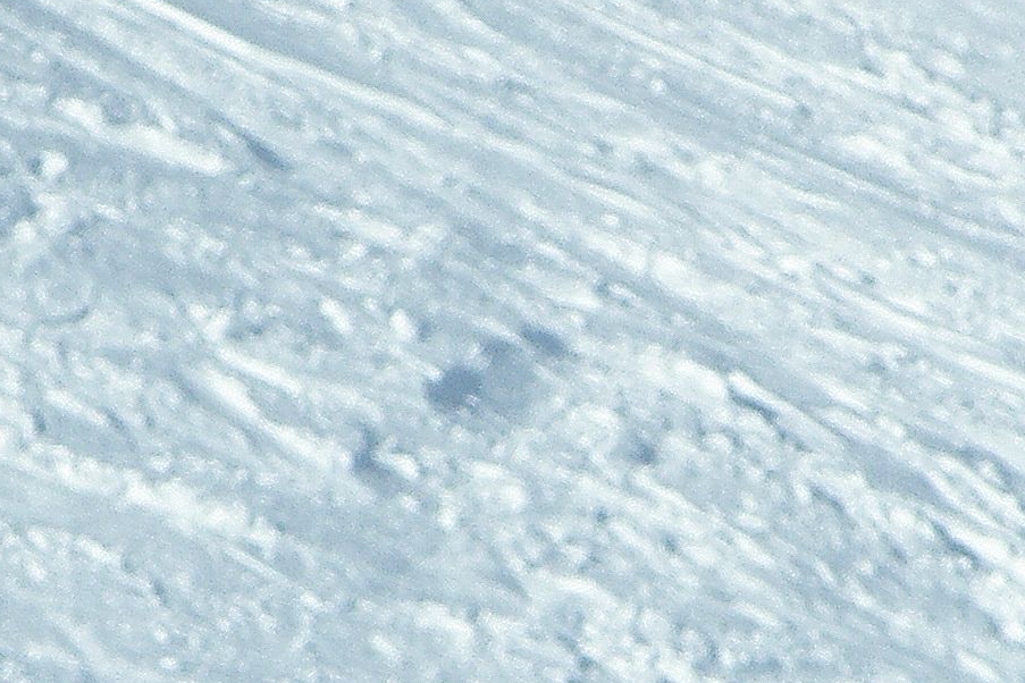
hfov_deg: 4.5
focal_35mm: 458
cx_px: 625
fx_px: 13039
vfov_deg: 3.0
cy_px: 1287
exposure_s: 1/400
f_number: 5.6
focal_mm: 19.38
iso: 64
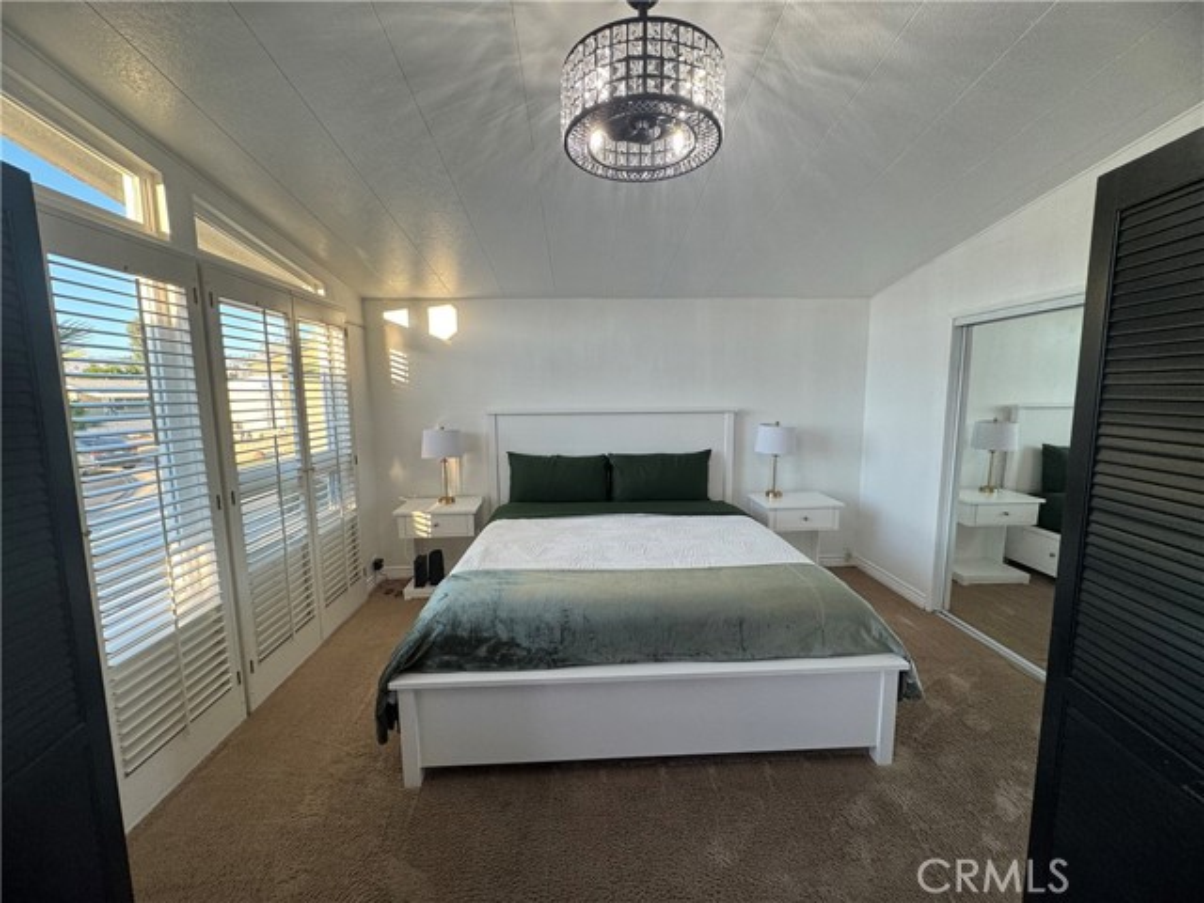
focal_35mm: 14
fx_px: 487
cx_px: 602
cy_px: 452
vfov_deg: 85.7
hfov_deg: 102.1
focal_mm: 2.22
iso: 125
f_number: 2.2
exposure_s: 1/120
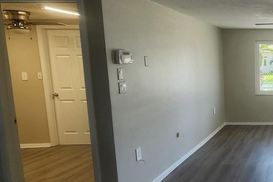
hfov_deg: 40.5
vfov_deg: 36.9
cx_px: 313
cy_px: 93
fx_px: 273
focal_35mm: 36
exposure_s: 1/120
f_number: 2.2
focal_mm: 2.2
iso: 80
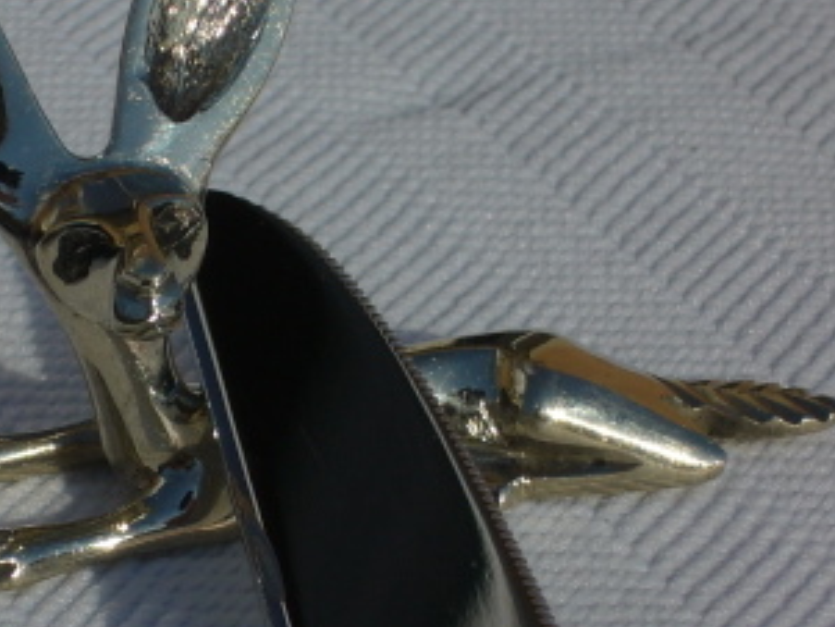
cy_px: 380
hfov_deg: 8.9
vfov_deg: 6.7
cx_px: 191
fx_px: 5381
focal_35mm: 223
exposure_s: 1/800
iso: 80
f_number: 5
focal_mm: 17.4
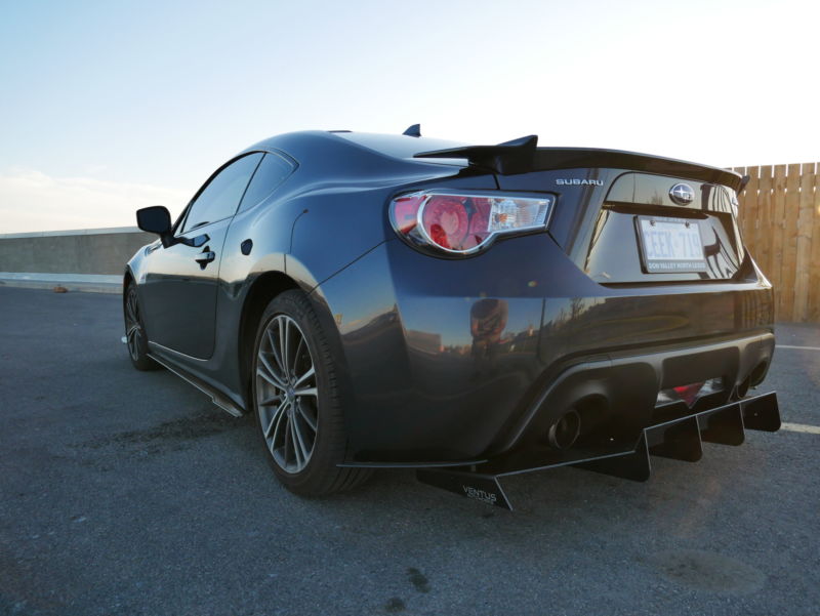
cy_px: 308
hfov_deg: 71.6
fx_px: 569
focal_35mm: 24
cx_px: 410
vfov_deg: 56.9
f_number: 5
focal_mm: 12
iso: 200
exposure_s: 1/200
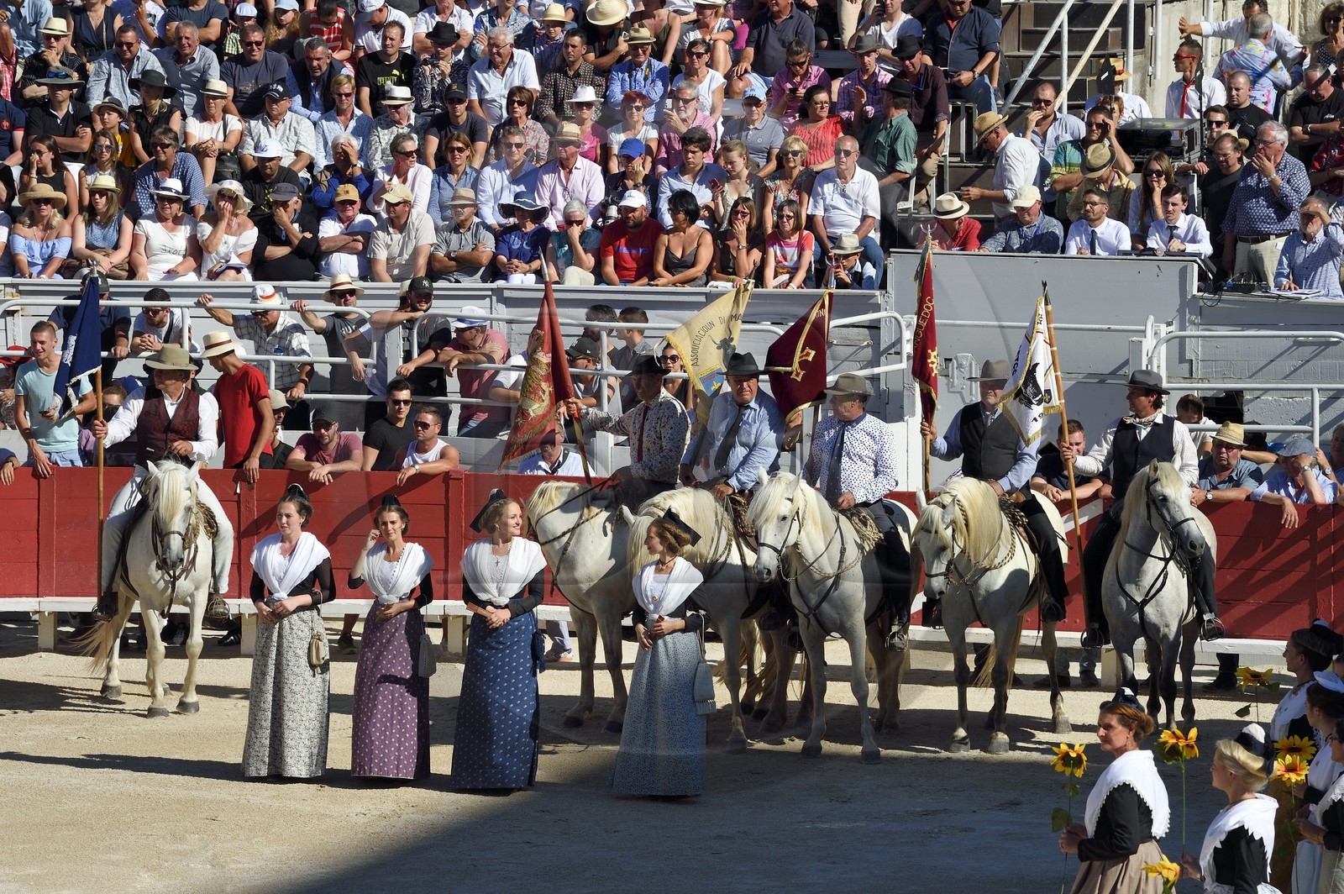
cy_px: 447
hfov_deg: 10.3
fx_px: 7460
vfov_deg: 6.9
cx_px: 672
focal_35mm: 200
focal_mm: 200
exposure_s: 1/400
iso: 200
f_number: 11
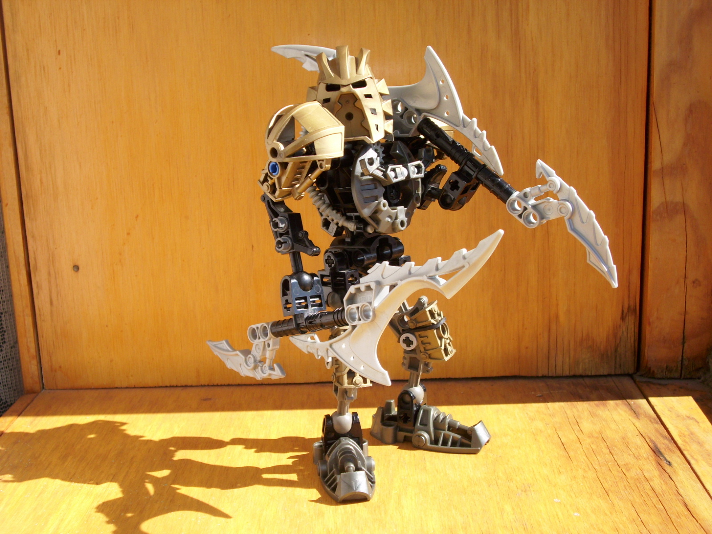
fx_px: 946
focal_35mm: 46
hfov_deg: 41.2
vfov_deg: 31.5
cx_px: 356
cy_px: 267
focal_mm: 9
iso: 50
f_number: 3.4
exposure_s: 1/369
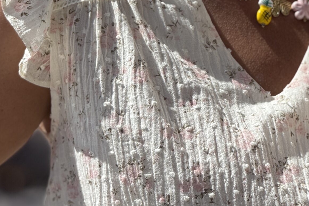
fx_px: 2351
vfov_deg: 5.0
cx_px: 208
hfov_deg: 7.5
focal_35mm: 274
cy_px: 86
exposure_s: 1/1342
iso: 50
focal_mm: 15.66
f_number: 2.8
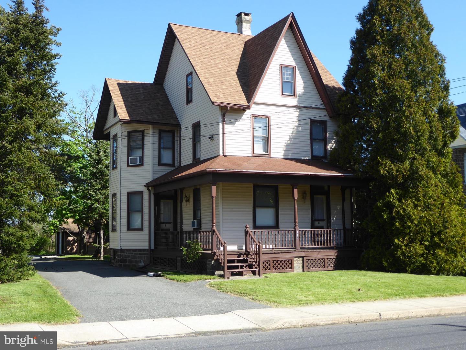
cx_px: 233
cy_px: 175
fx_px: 619
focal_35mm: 46
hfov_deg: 41.2
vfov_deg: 31.5
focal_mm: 7.8
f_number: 3.9
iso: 80
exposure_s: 1/320
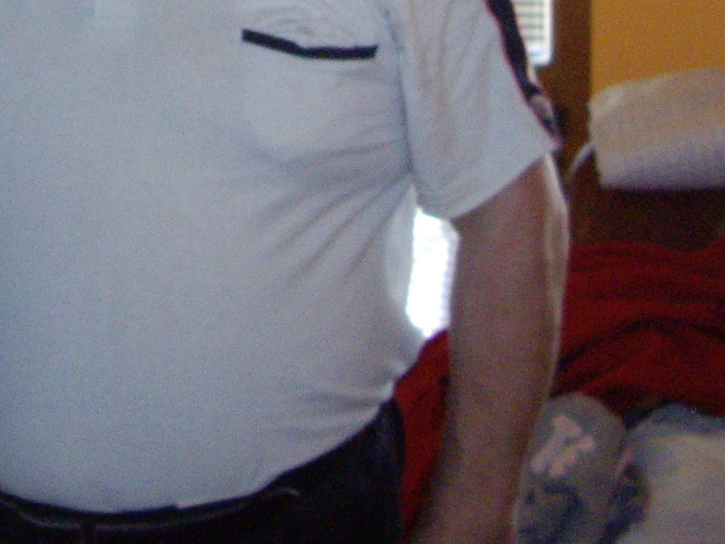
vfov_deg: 11.8
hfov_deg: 16.0
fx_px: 2535
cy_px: -216
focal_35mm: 121
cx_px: -5
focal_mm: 7.9
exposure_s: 1/40
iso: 400
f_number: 2.8
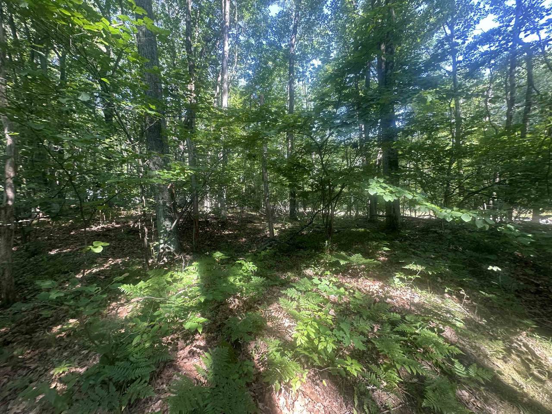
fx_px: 223
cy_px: 207
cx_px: 276
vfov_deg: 85.7
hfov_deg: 102.1
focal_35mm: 14
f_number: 2.2
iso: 100
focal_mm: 2.22
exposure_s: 1/99
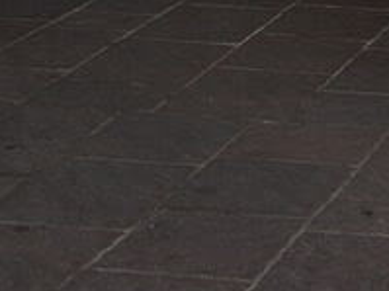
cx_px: 717
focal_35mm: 153
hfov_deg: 11.8
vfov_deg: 9.4
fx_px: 1718
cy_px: -135
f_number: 7.6
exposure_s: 1/80.5
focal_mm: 8
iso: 100
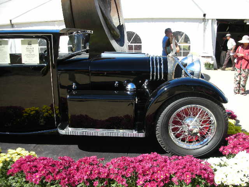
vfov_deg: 40.7
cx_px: 124
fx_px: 252
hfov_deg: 52.6
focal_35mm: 35
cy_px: 94
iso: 50
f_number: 3
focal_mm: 5.8
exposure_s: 1/294
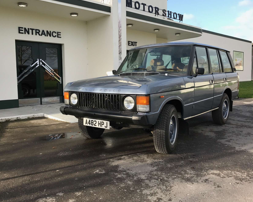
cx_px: 129
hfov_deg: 54.2
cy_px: 96
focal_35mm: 33
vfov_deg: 44.5
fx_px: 247
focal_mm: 3.99
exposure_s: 1/684
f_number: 1.8
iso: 20
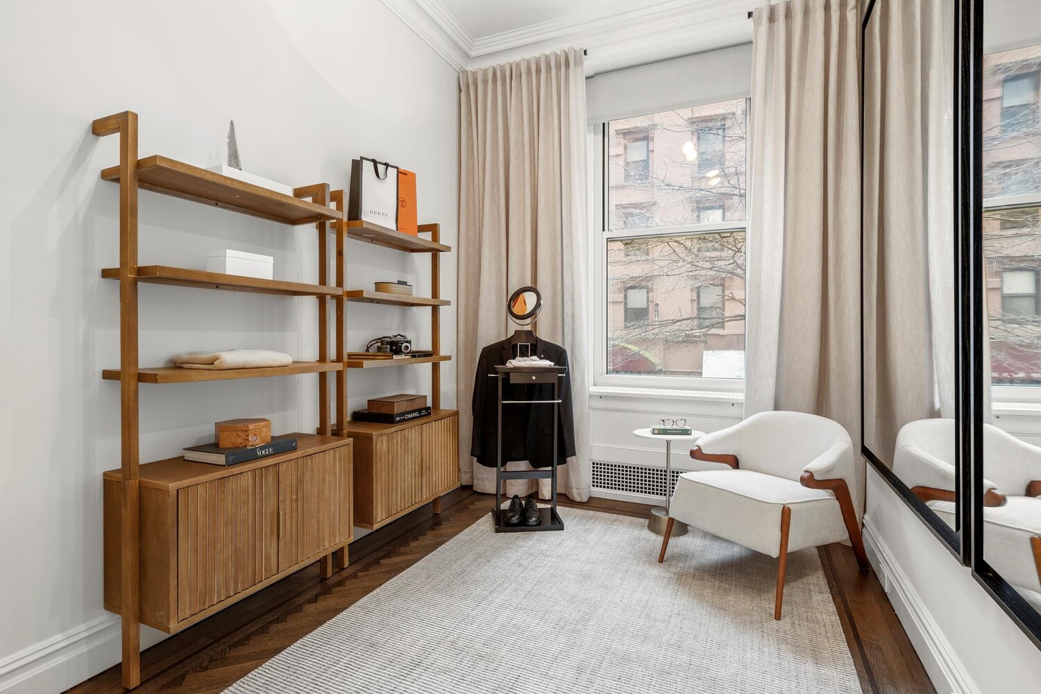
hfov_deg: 91.6
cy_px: 347
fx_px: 506
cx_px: 520
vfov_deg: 68.9
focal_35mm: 18
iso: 320
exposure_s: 1/4
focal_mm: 17.5
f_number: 8
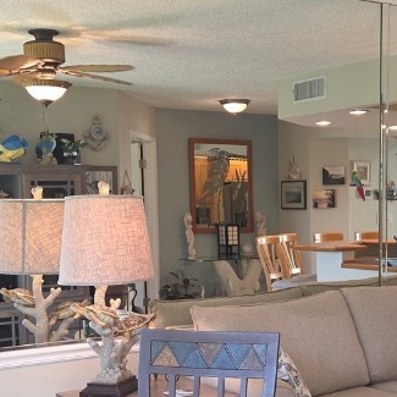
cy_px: 302
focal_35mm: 64
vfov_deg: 26.5
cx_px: 232
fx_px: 830
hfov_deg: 26.8
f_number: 1.8
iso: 64
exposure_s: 1/60
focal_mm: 5.4
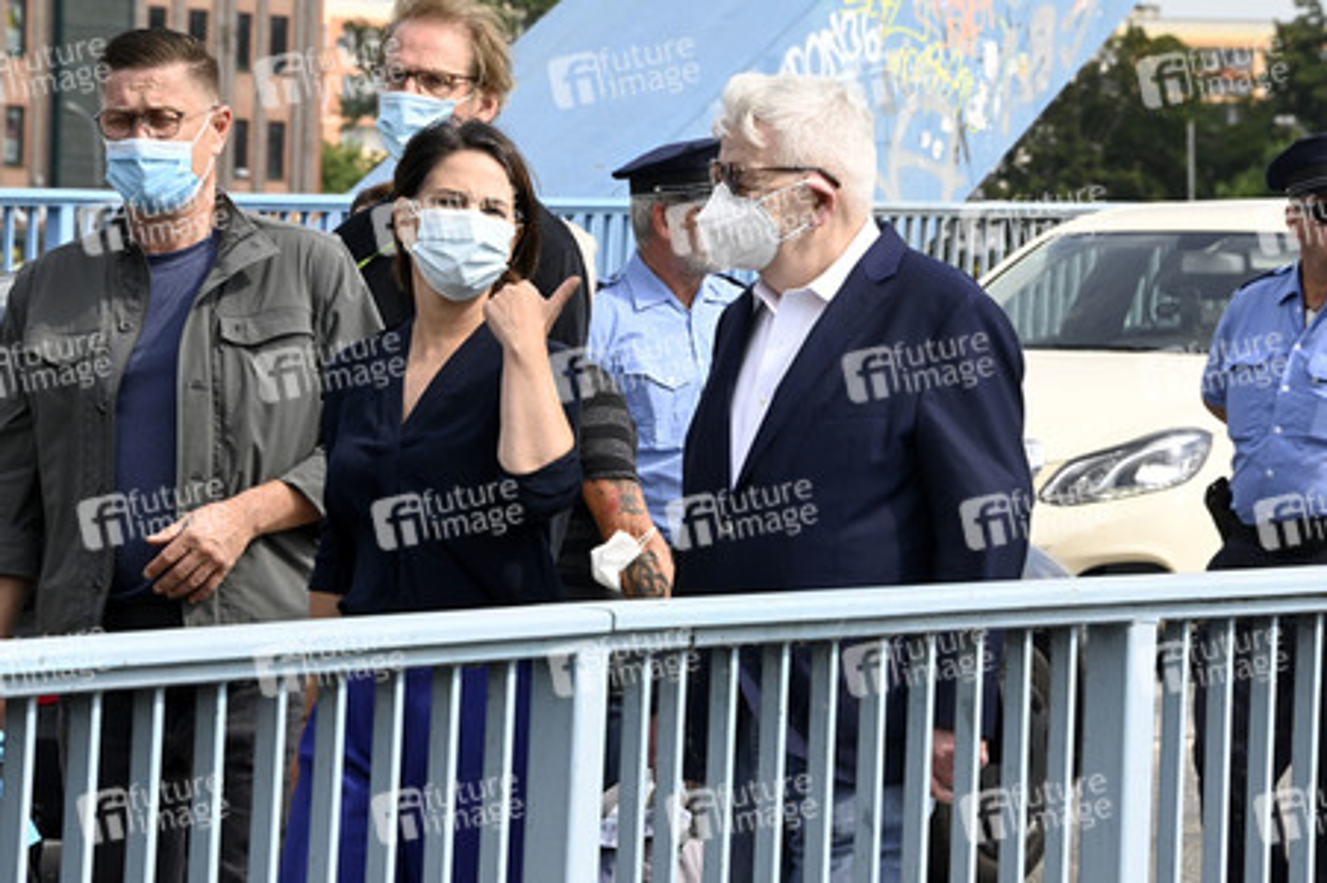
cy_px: 442
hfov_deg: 6.9
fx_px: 11050
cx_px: 664
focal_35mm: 300
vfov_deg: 4.6
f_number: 20
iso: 2000
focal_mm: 300
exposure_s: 1/500
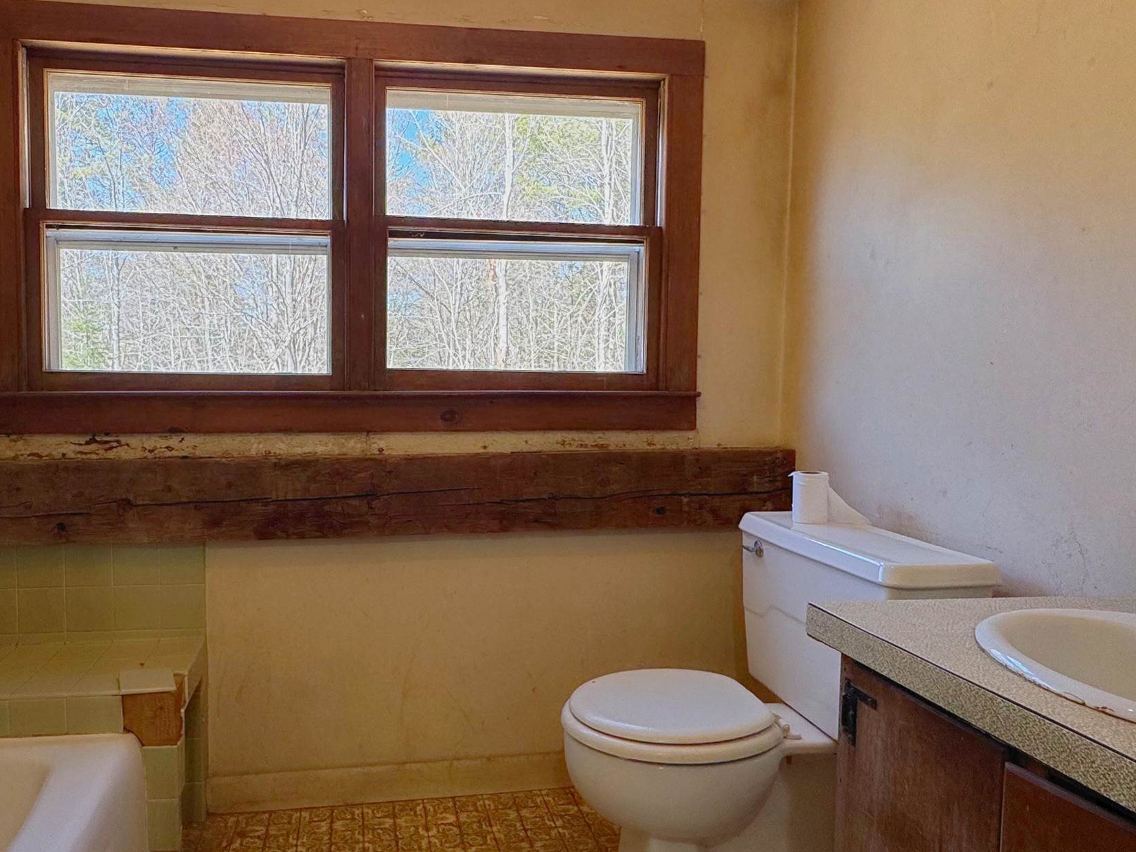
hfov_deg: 66.6
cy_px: 436
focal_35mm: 26
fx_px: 853
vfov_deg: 53.1
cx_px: 447
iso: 40
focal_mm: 2.22
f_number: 2.2
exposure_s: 1/163
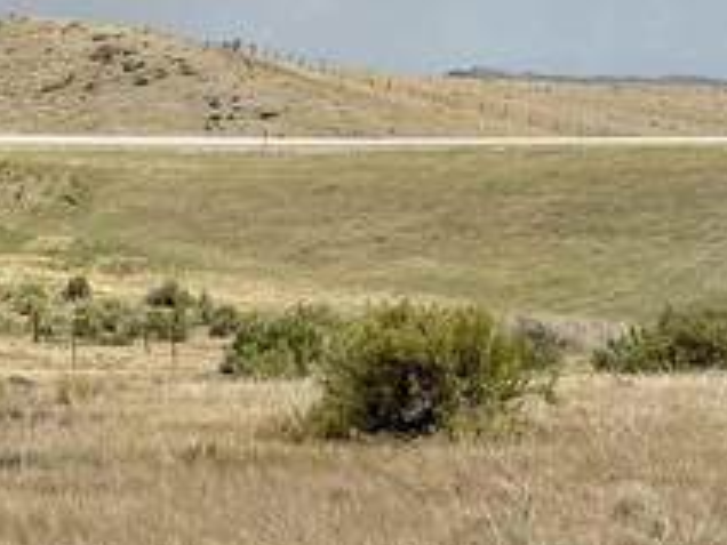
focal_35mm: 145
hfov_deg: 12.8
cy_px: 267
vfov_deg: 10.2
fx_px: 3045
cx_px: -401
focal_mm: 6.76
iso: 80
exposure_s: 1/8130
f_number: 1.78
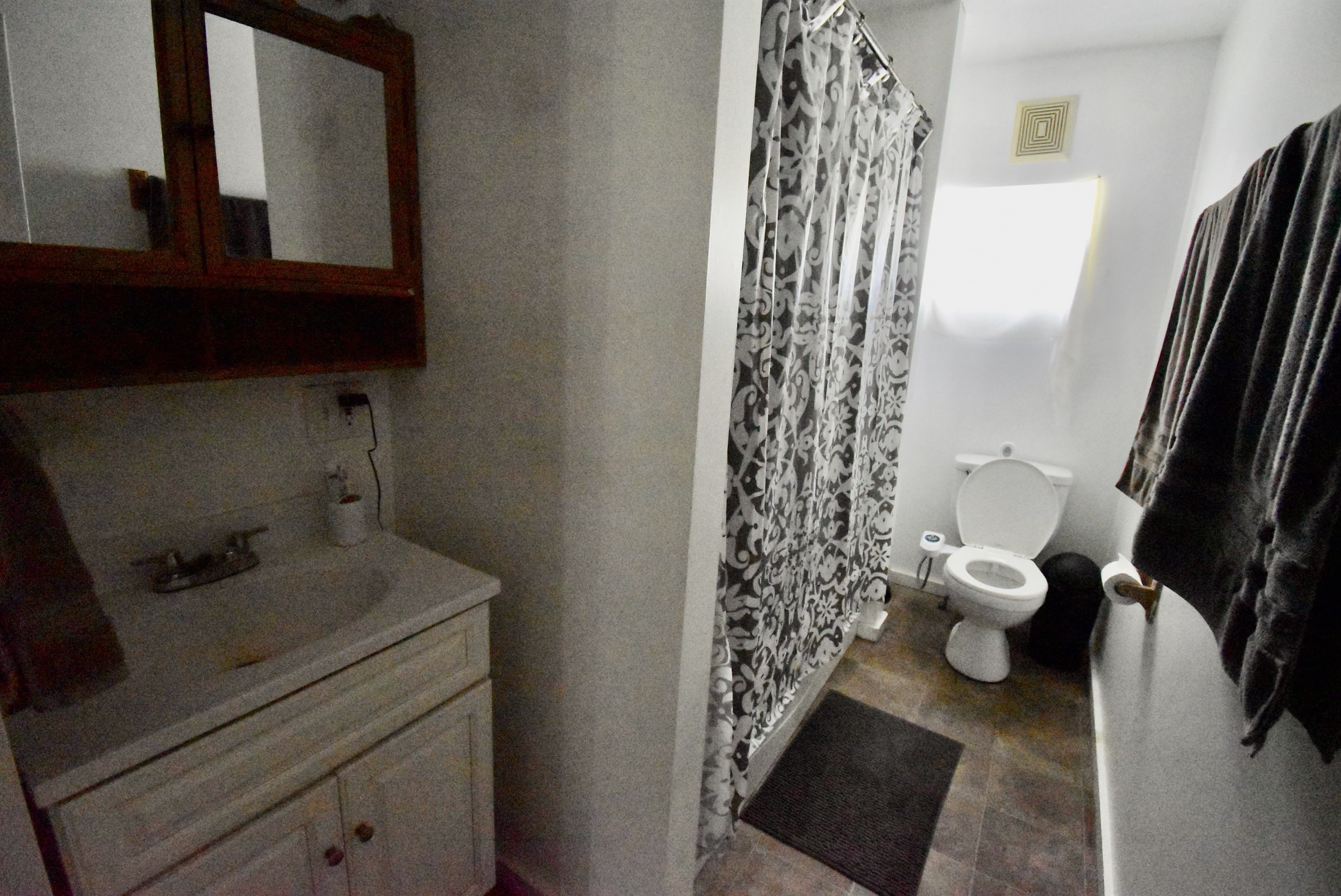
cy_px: 448
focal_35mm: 15
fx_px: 559
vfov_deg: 77.4
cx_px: 670
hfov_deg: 100.3
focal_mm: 10
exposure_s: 1/125
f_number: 4.5
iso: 8000
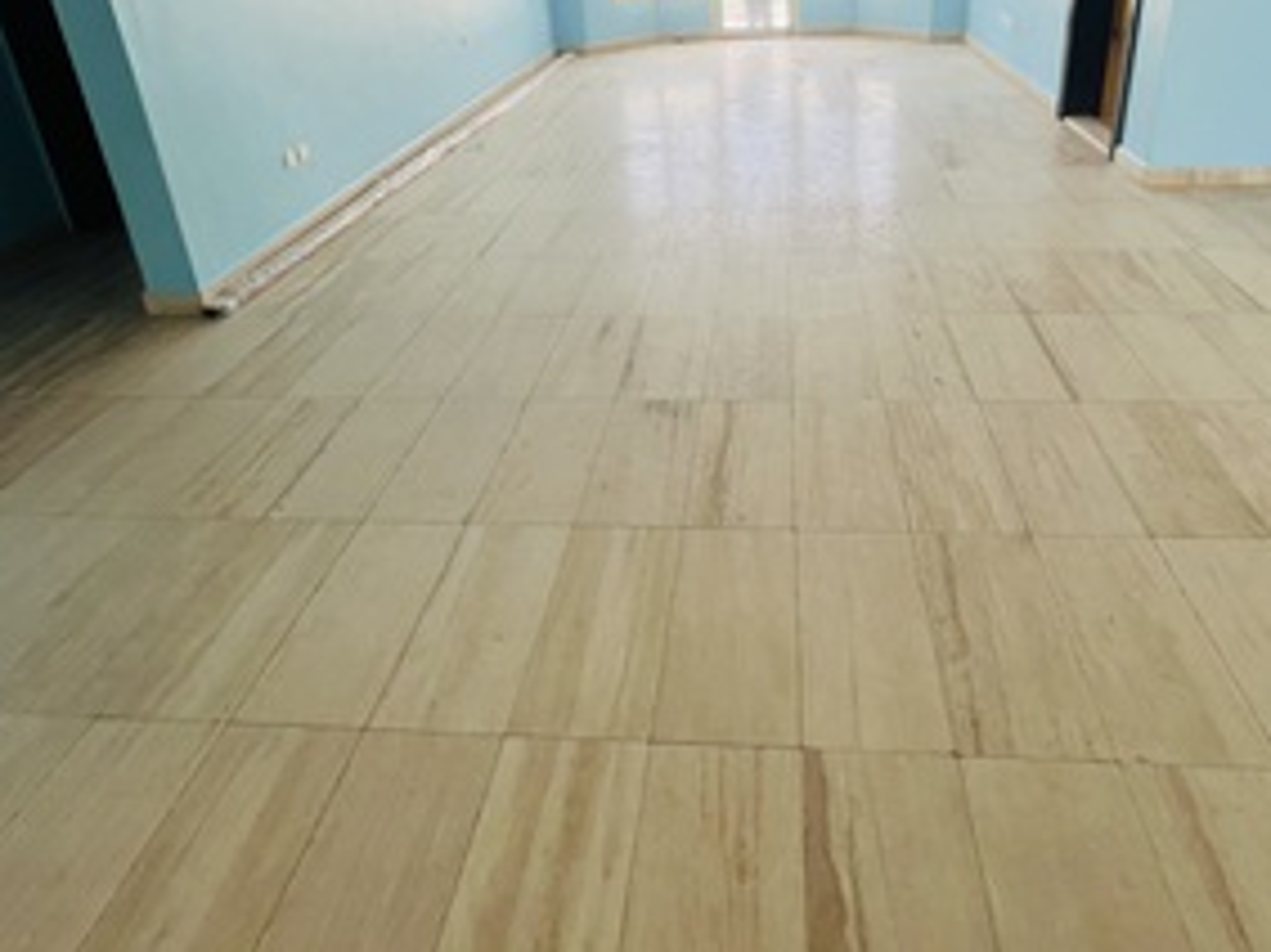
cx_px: 703
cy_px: 218
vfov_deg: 59.4
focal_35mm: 21
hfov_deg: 78.8
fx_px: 771
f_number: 1.8
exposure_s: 1/99
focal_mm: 1.57
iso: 40
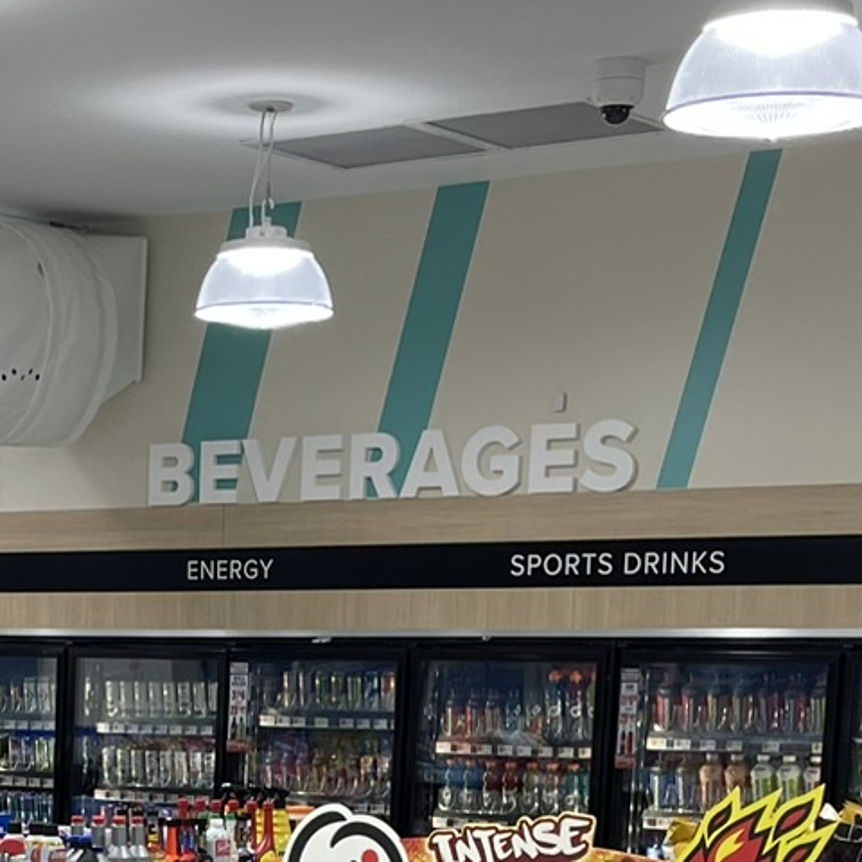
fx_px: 2761
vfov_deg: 16.9
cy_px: 1045
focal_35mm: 98
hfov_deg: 17.4
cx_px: 7
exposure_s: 1/100
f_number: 1.6
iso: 40
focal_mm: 4.2
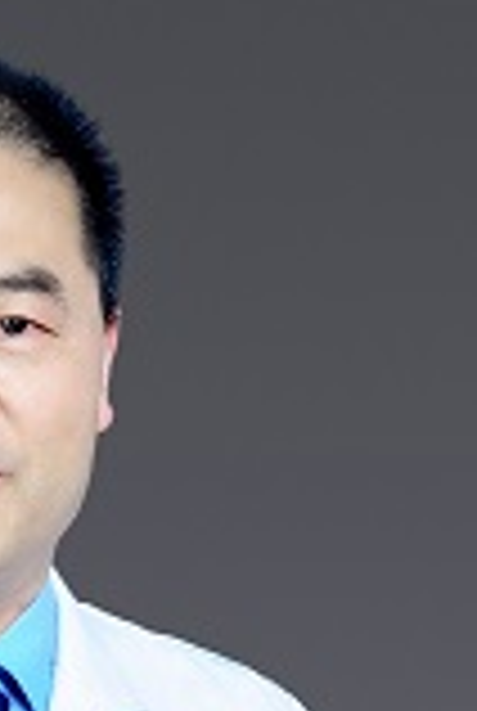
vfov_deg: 13.8
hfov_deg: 9.6
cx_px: -72
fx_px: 2810
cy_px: 945
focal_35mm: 142
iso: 200
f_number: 9
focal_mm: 50
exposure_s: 1/160
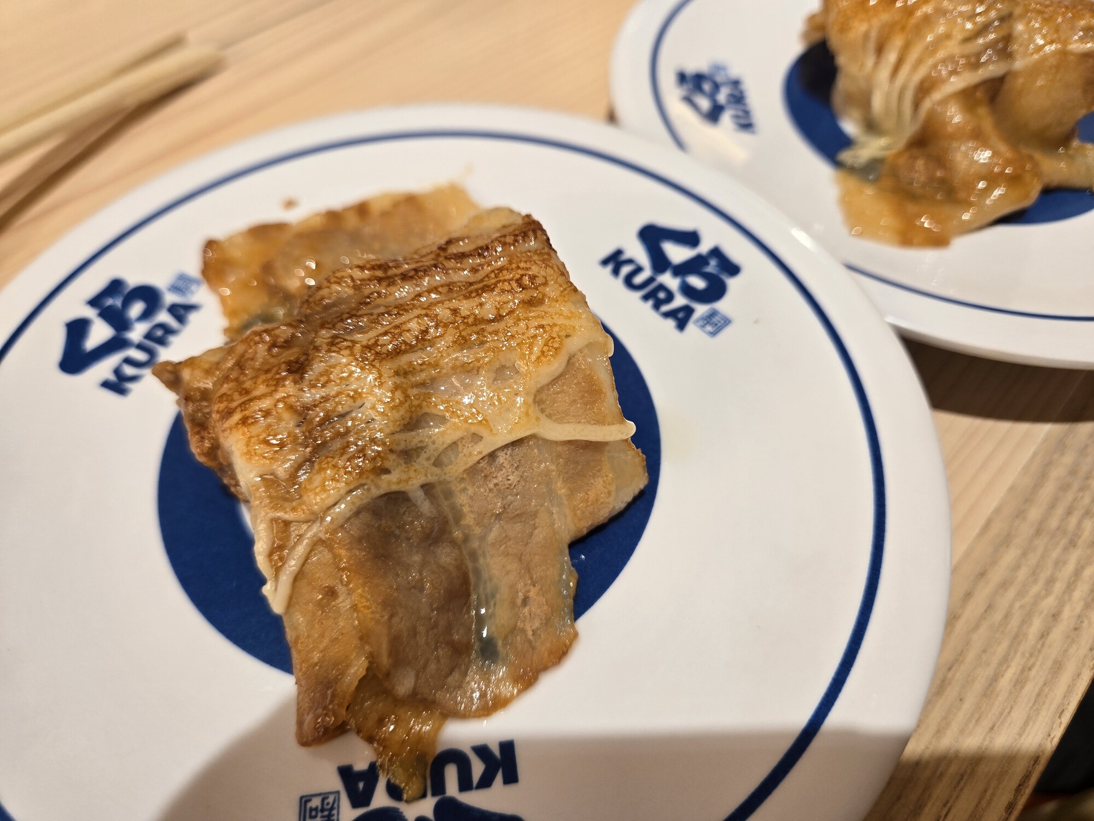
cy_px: 410
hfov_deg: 73.9
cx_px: 547
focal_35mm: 23
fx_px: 727
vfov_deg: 58.9
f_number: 1.8
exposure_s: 1/100
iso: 80
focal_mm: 5.4
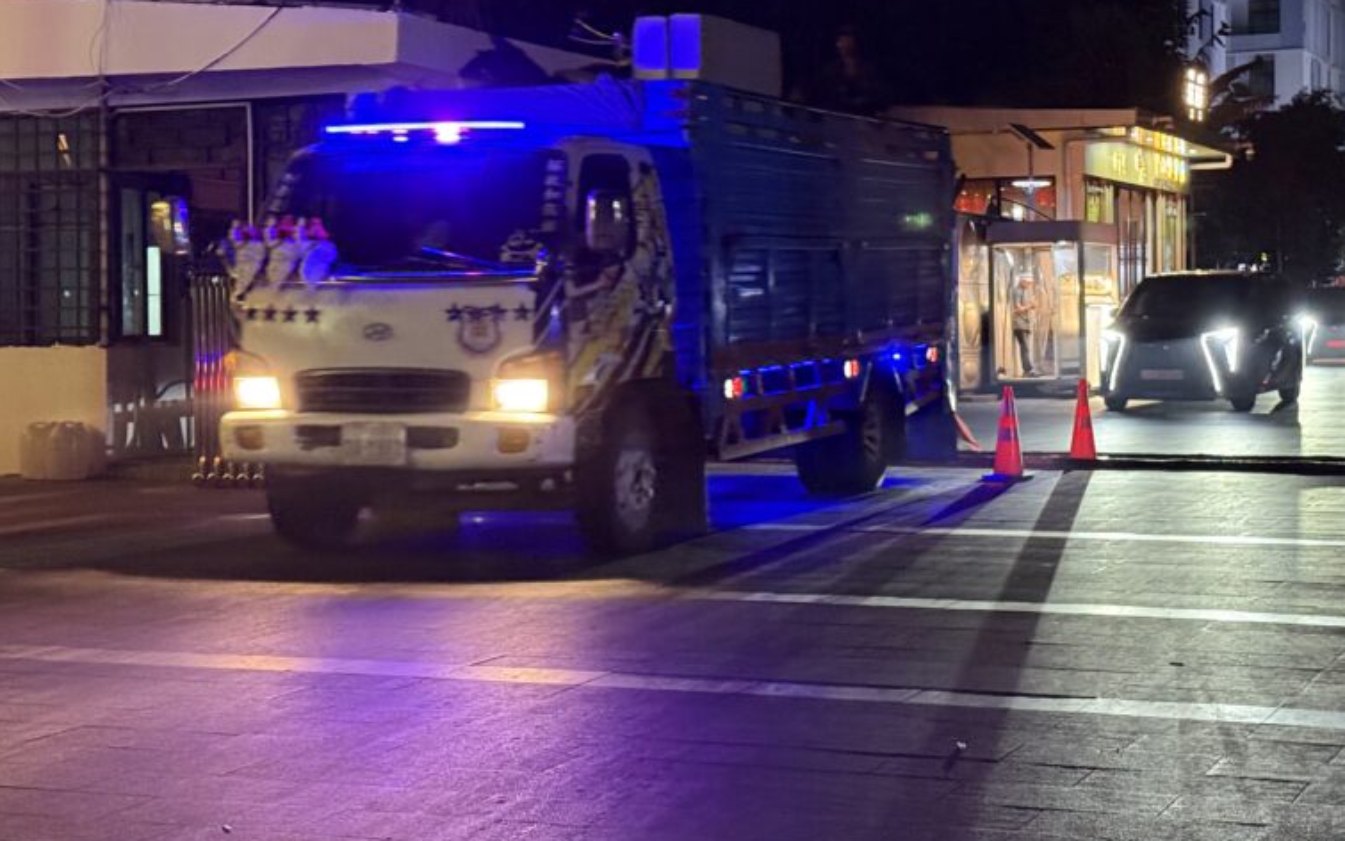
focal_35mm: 69
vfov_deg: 18.8
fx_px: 2529
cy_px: 294
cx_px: 707
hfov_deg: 29.8
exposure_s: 1/25
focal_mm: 6.76
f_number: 1.78
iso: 640
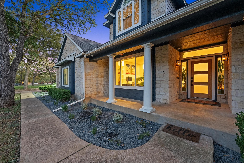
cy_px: 82
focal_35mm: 14
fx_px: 95
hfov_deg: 104.3
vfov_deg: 81.2
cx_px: 122
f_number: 7.1
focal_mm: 14
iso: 2000
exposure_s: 1/13
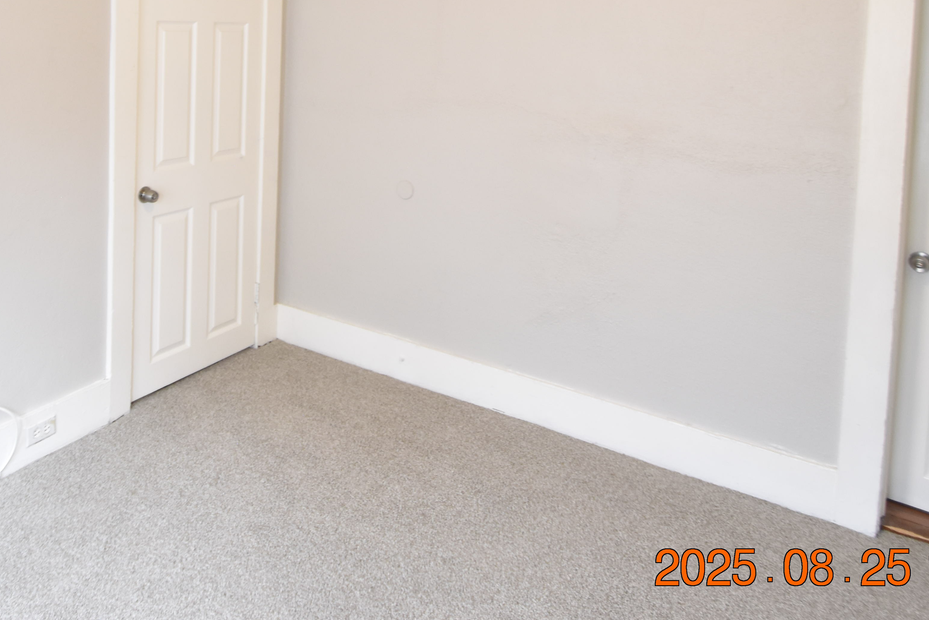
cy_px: 59
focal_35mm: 29
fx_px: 748
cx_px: 324
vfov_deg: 41.3
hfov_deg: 62.4
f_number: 3.5
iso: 800
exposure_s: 1/45
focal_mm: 10
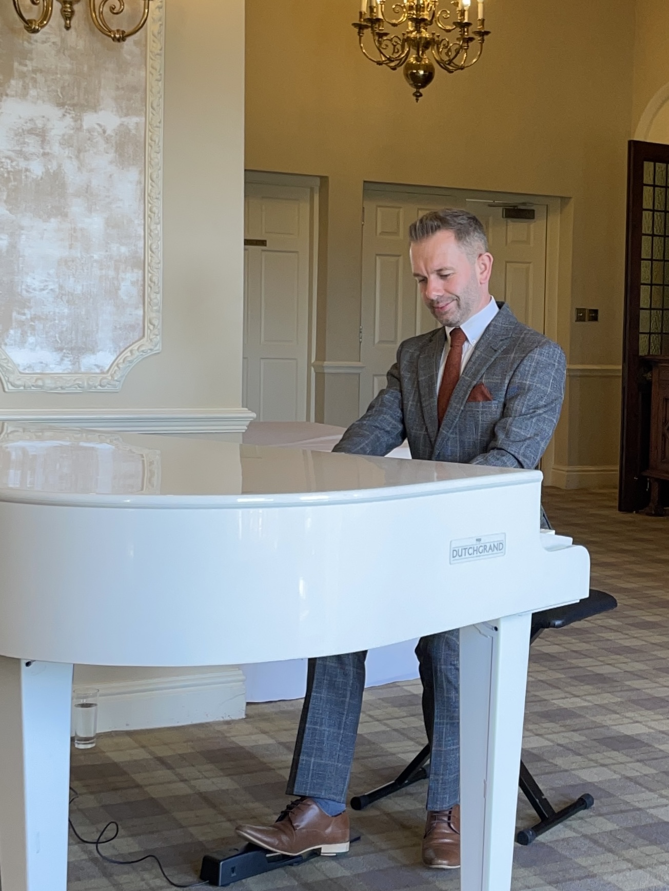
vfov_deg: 67.3
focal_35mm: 26
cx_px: 334
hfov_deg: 53.1
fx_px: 670
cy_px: 446
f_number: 1.6
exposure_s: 1/100
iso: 80
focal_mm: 4.2
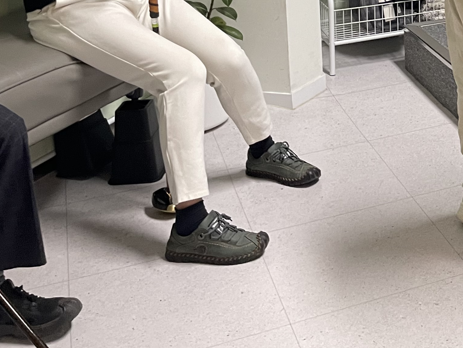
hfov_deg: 25.3
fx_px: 923
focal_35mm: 69
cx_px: 554
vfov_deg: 19.9
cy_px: -83
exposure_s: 1/60
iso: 200
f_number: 1.6
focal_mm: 4.2
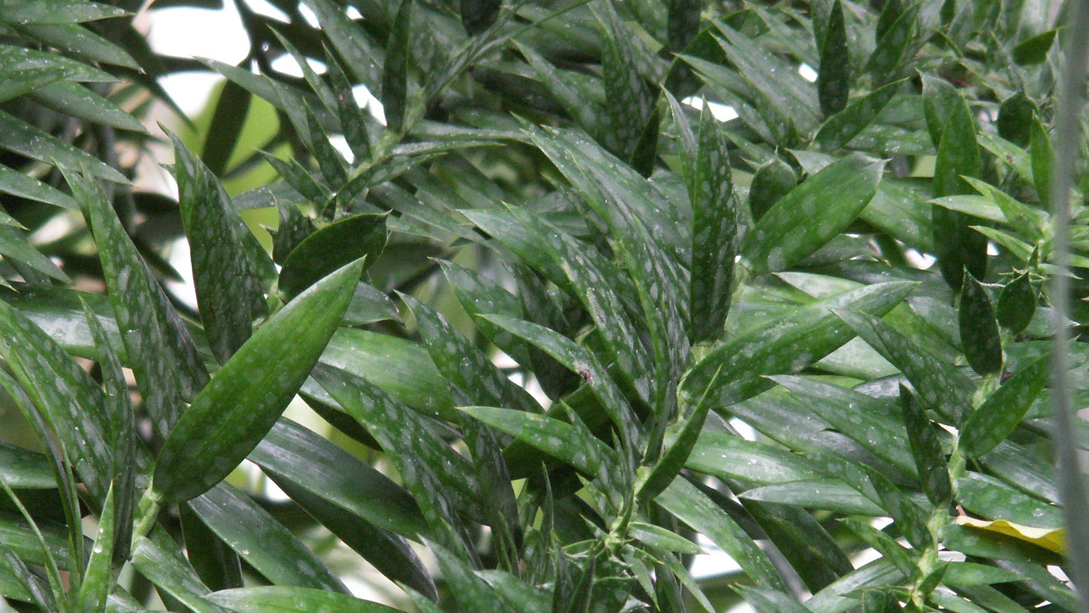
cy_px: 560
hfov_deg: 8.9
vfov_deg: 5.0
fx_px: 6959
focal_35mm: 241
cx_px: 496
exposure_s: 1/30
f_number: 4
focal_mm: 26.3
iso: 160
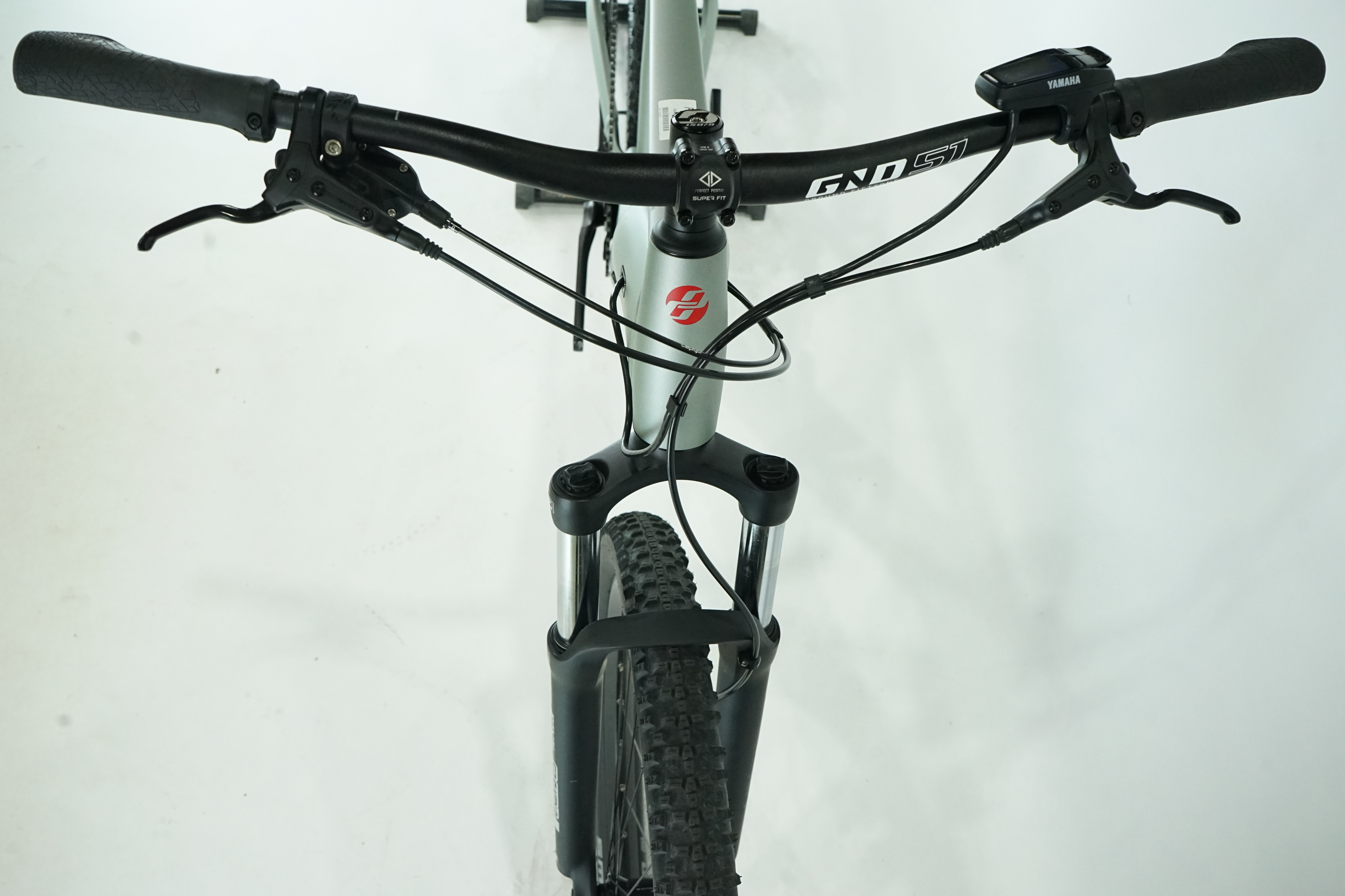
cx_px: 672
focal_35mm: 33
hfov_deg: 57.2
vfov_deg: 40.0
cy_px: 448
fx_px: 1233
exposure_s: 1/200
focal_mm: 33
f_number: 8
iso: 3200
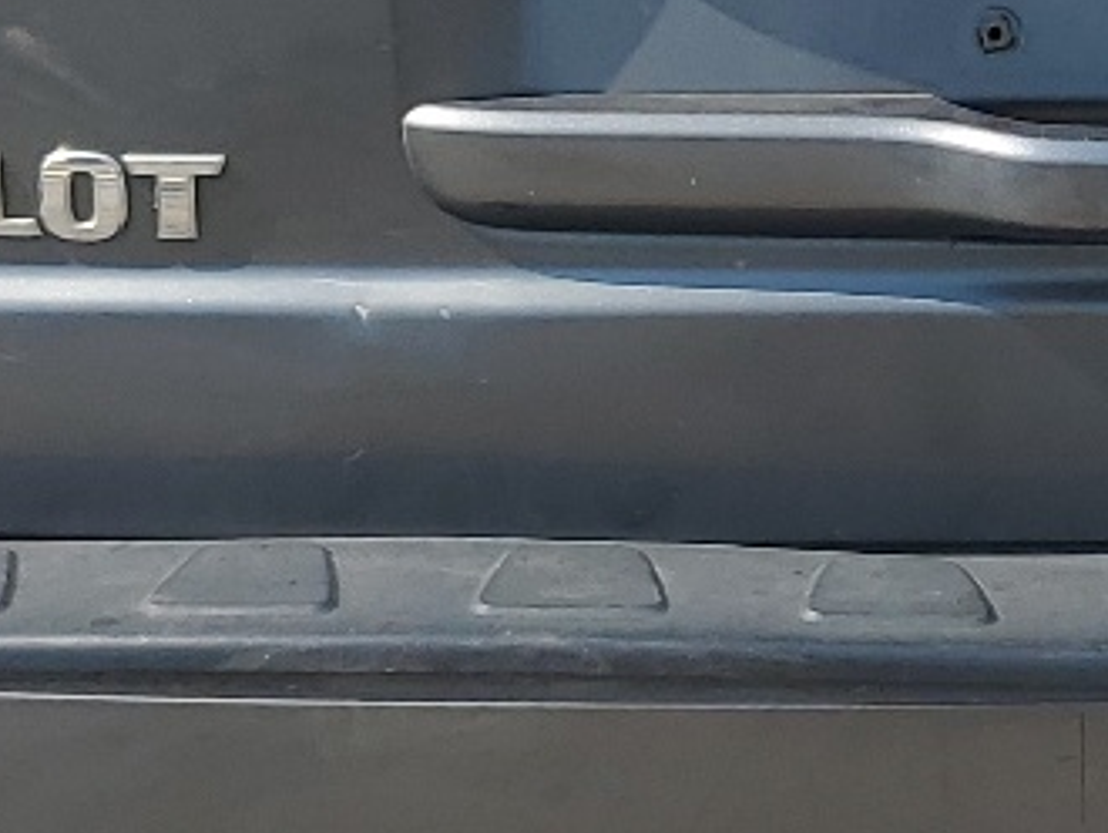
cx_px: 974
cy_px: -161
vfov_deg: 11.5
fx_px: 4036
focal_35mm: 126
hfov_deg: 15.5
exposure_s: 1/2500
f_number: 1.5
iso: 50
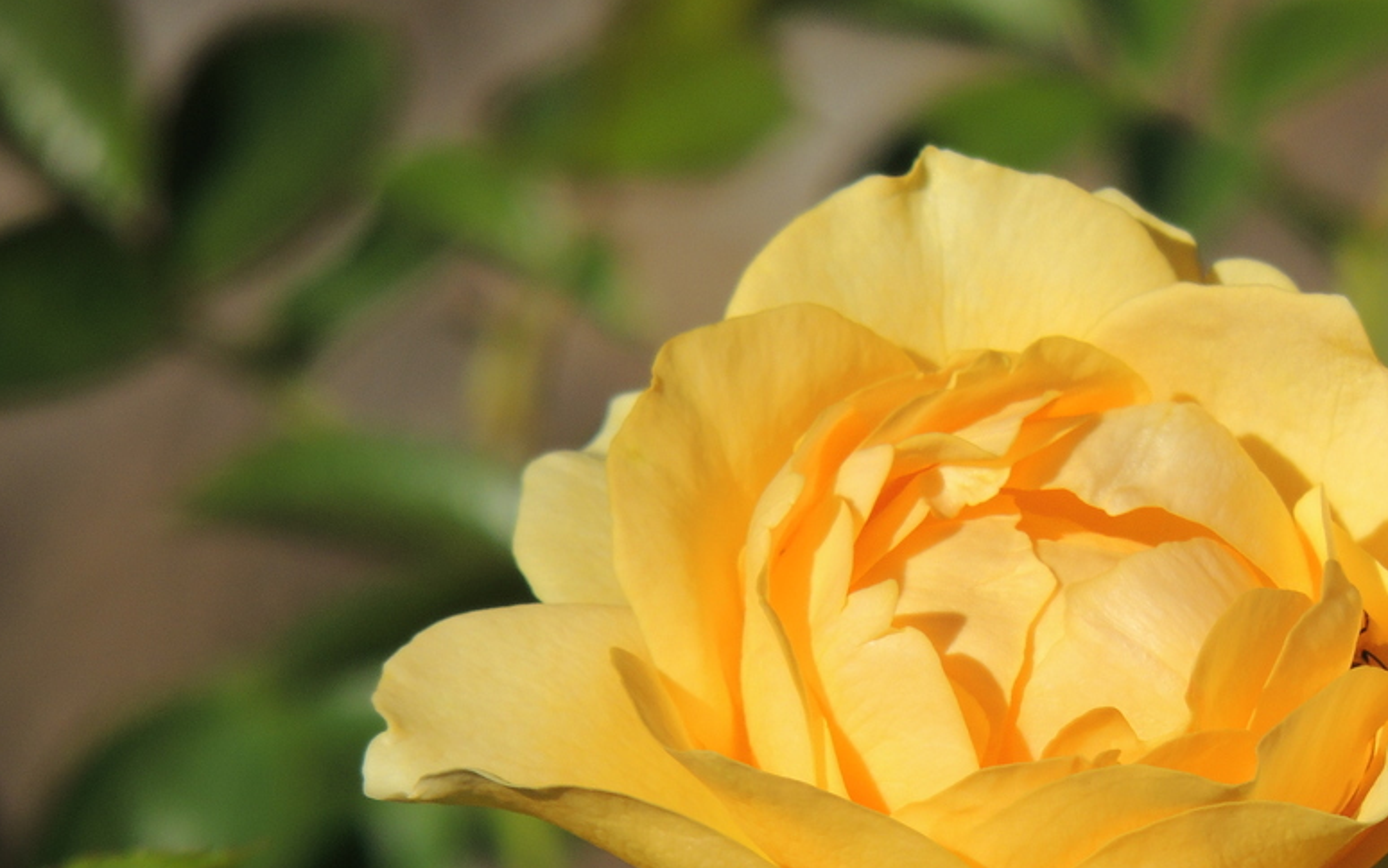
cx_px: 889
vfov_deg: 0.8
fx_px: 66283
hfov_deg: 1.2
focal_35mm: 1752
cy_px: 836
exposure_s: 1/1000
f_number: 5.9
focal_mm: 180
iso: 110
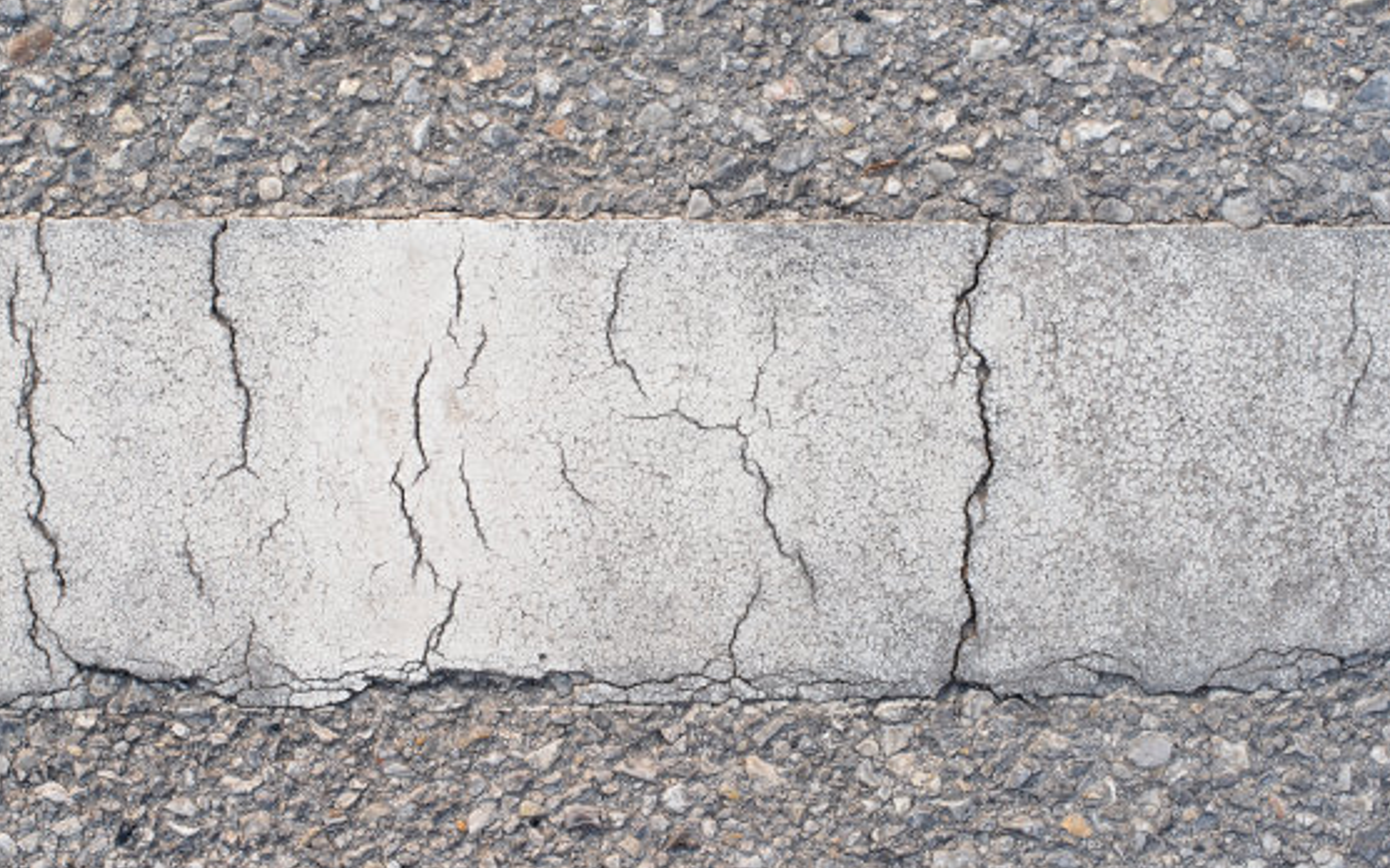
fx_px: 2121
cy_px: 410
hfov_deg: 36.3
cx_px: 634
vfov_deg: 23.1
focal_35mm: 56
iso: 100
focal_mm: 50
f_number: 7.1
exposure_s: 1/100
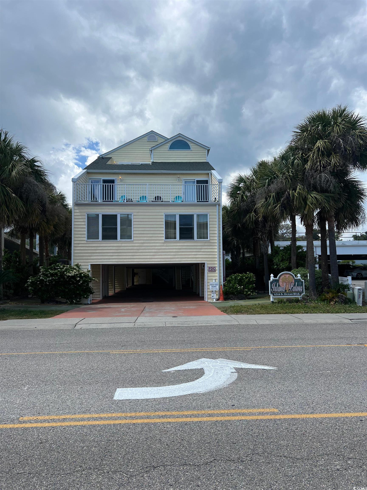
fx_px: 368
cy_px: 245
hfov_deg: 53.1
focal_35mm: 26
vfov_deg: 67.3
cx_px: 184
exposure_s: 1/4630
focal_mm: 5.7
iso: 50
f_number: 1.5
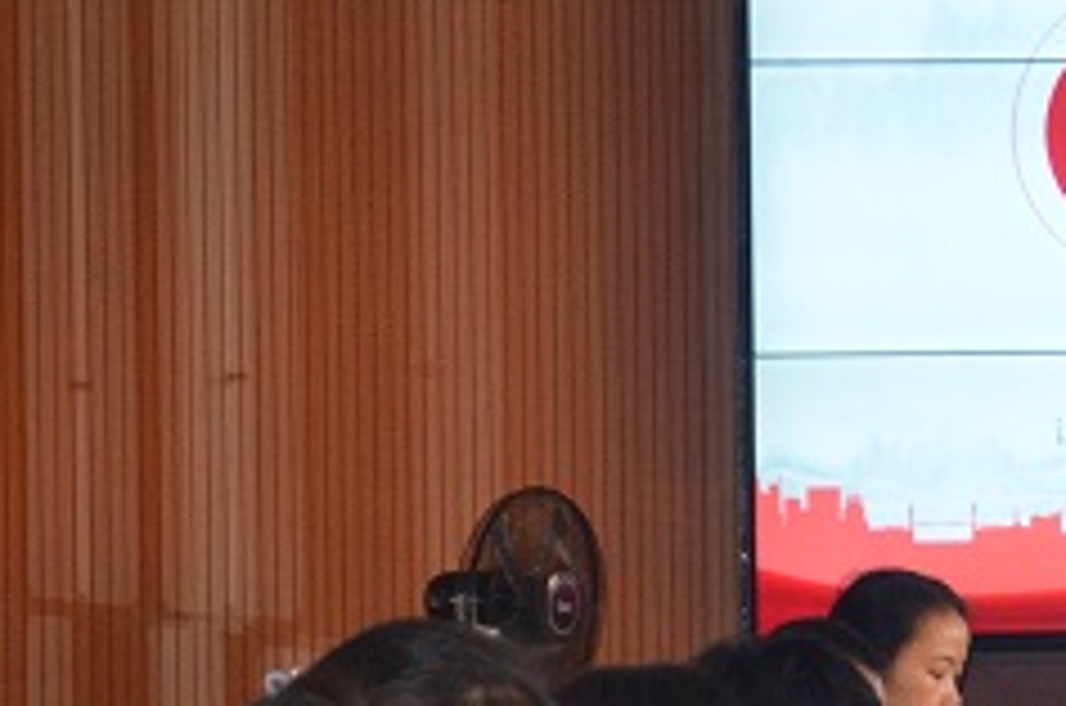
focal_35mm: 190
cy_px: 360
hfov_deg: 10.3
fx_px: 5615
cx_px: 1831
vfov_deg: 7.2
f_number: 4.2
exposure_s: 1/60
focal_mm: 30
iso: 800
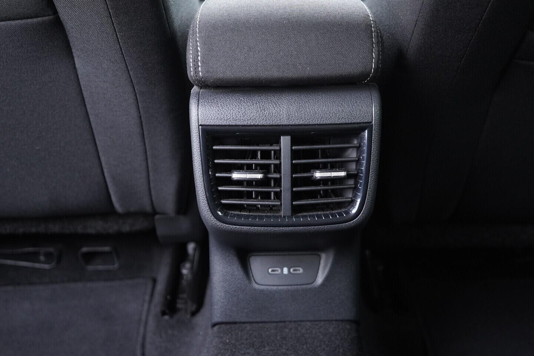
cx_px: 267
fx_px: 534
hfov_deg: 53.1
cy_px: 178
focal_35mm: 36
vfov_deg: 36.9
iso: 1600
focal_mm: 24
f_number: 2.8
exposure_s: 1/40
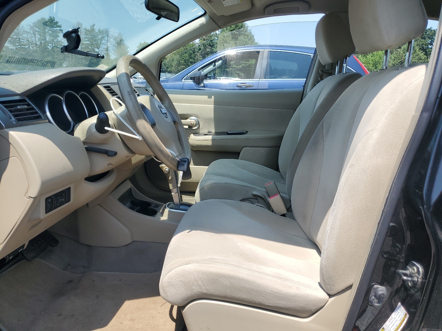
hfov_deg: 67.3
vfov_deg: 53.1
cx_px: 221
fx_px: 332
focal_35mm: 26
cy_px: 166
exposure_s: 1/1667
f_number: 1.5
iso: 50
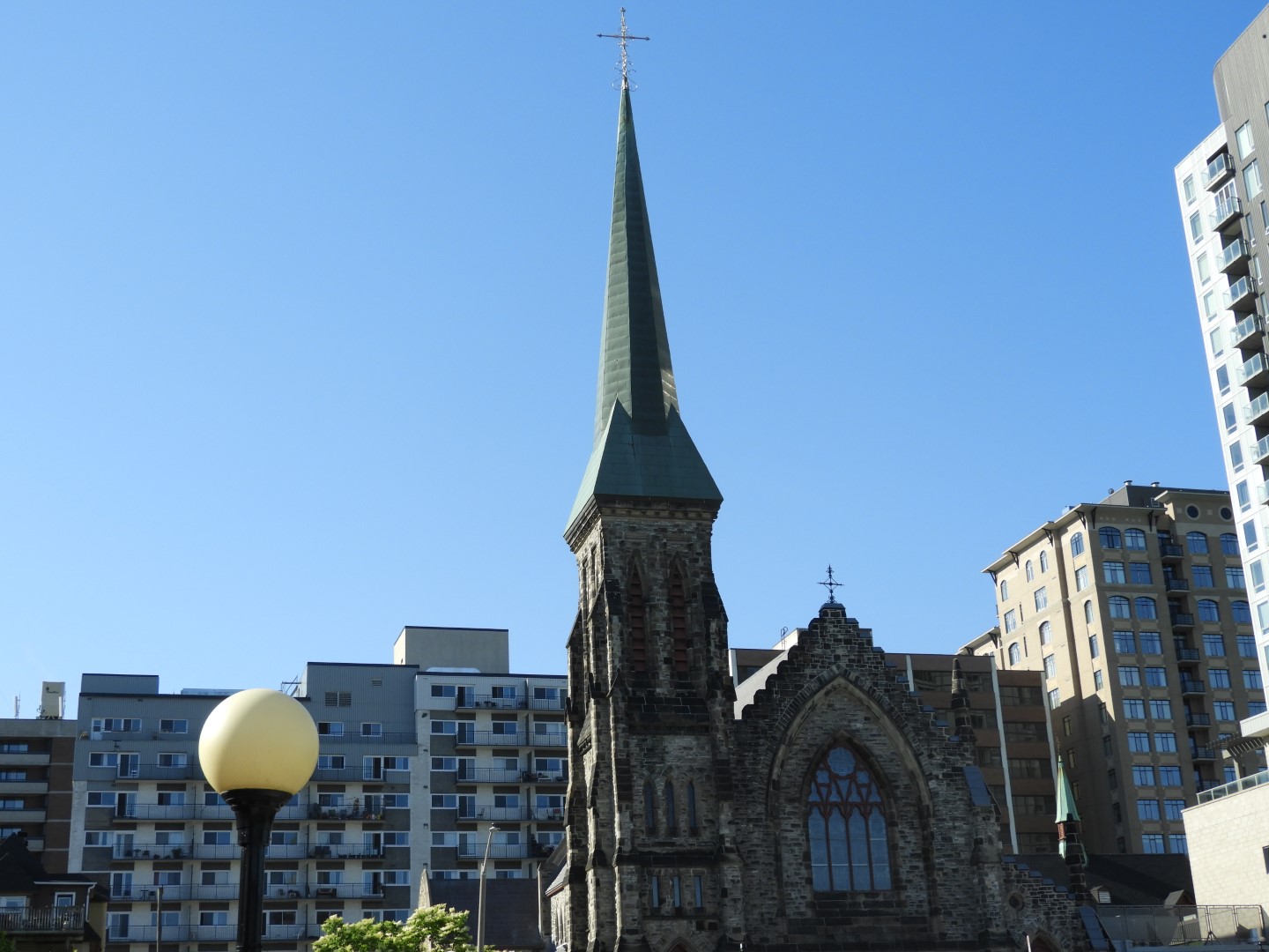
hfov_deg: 38.2
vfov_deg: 29.1
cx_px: 634
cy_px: 476
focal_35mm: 50
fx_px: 1833
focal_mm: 9
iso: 100
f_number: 4
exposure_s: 1/640
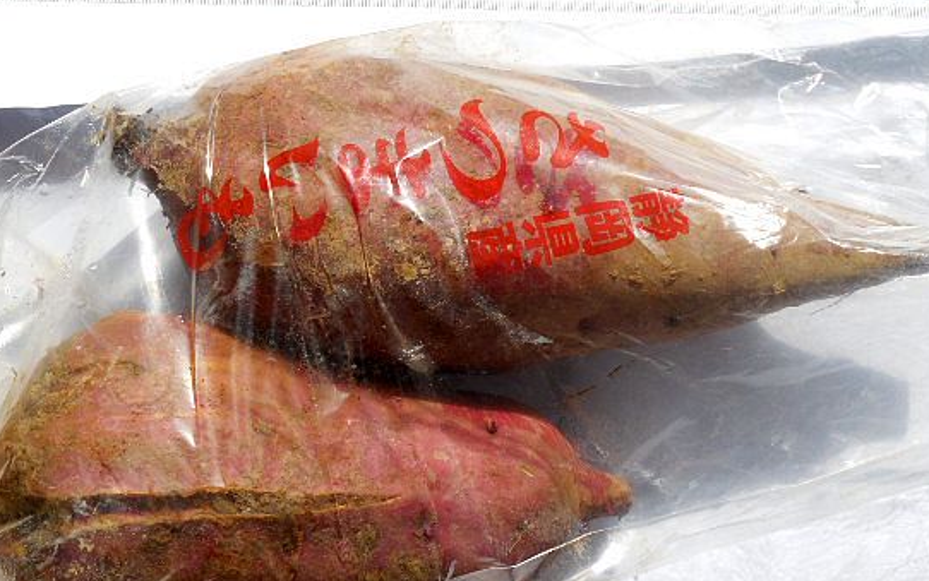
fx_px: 3773
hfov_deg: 14.0
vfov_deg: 8.8
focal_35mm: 149
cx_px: 429
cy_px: 295
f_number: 4.8
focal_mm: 21.5
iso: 125
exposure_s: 1/640
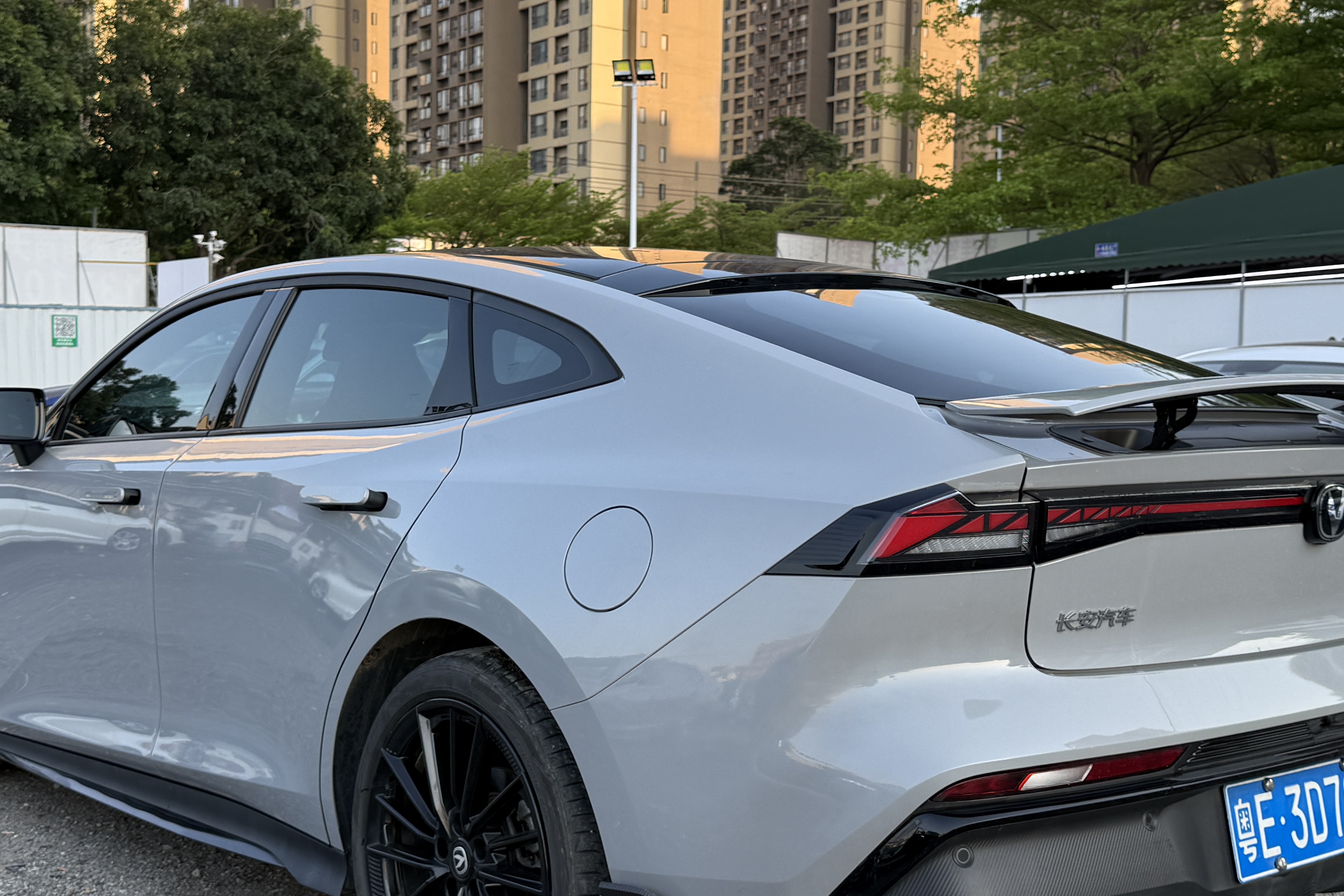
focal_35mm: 44
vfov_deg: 30.5
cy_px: 446
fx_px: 1643
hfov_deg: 44.5
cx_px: 640
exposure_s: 1/943
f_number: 1.78
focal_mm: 6.76
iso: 80
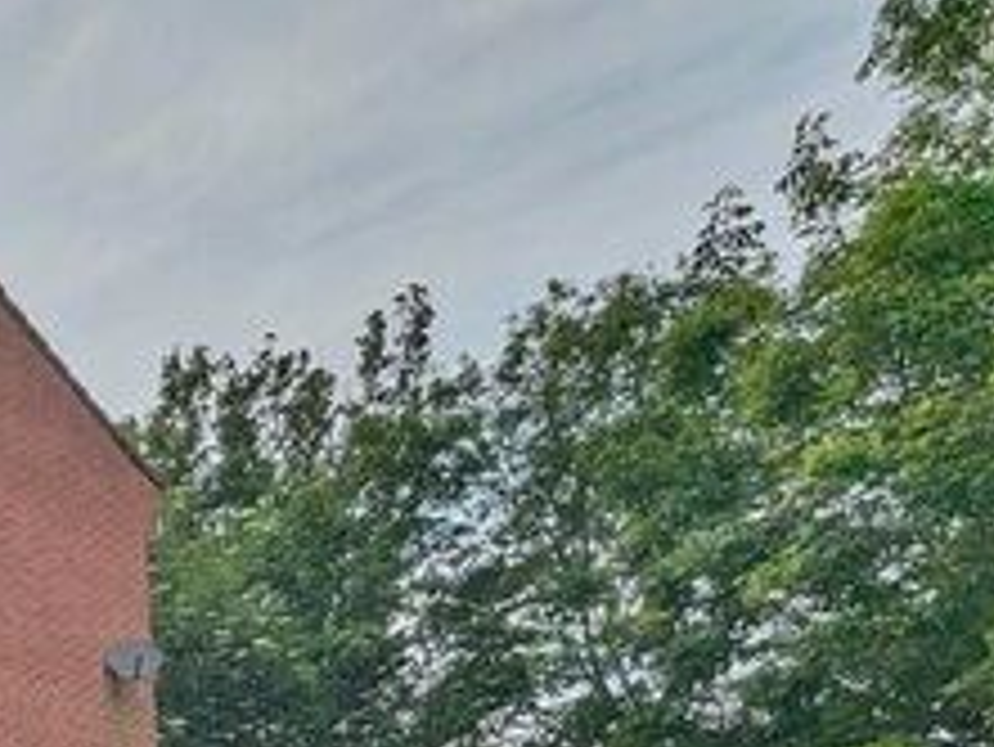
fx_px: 1178
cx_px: -277
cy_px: 1024
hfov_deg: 34.0
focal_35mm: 41
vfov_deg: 27.8
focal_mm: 1.95
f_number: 2.2
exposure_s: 1/1497
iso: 41
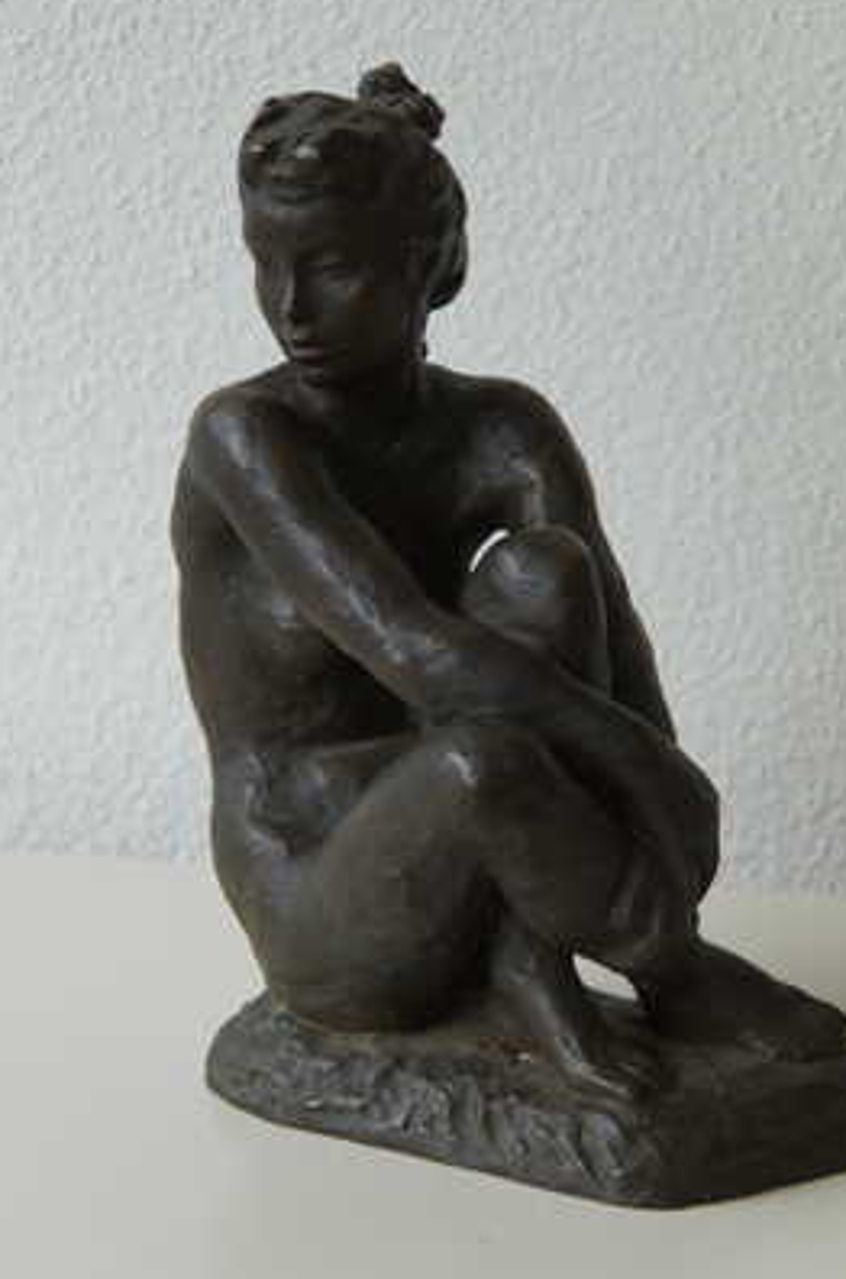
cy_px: 623
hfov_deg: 14.9
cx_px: 475
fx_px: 3224
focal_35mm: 91
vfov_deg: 22.4
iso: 250
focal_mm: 50
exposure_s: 1/80
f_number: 5
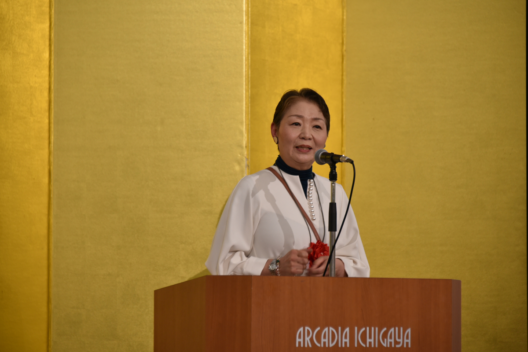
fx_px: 2786
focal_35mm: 190
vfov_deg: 7.2
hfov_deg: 10.8
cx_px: 264
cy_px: 176
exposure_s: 1/30
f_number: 5.6
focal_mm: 190
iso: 800
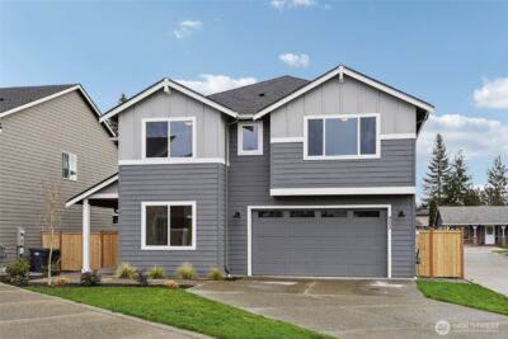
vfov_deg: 31.9
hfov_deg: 46.4
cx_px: 254
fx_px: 593
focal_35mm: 42
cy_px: 170
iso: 100
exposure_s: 1/200
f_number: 8
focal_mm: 28
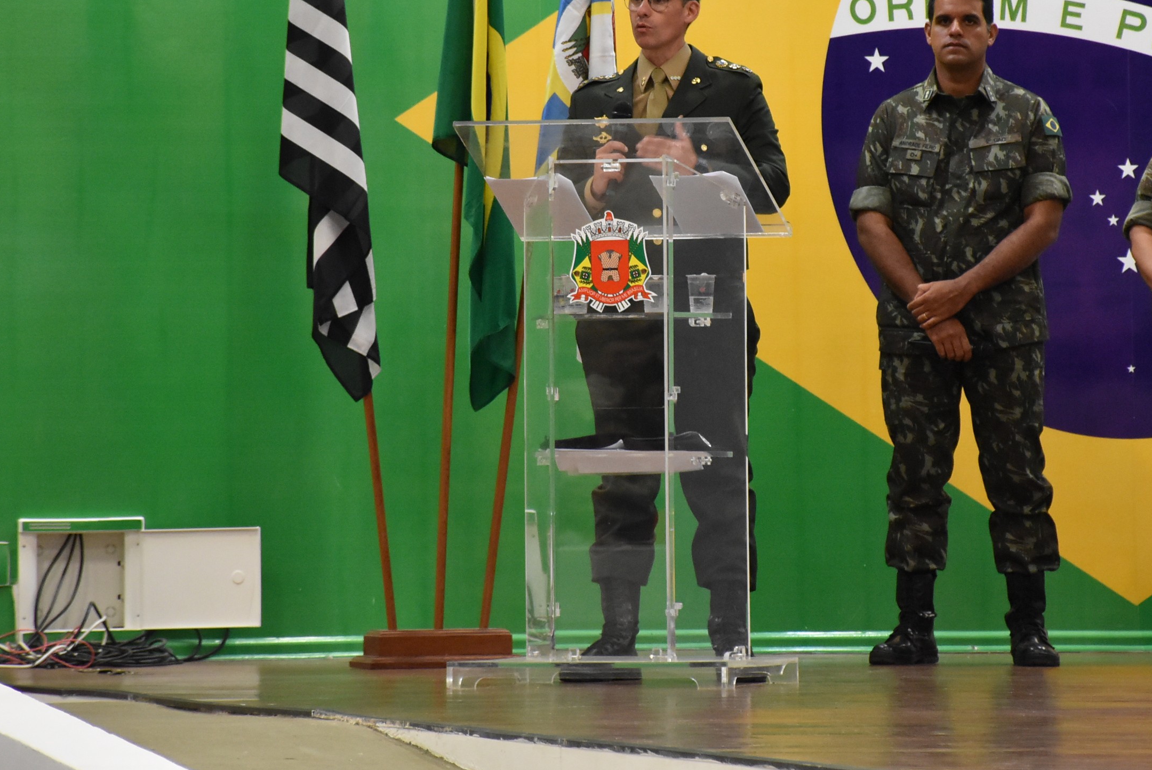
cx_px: 638
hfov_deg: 8.5
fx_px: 7718
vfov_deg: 5.7
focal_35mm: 241
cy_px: 248
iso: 3200
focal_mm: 116
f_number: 5.6
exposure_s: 1/60
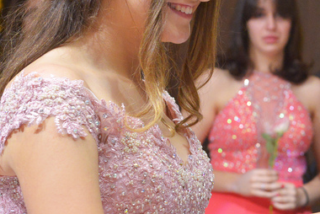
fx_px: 1628
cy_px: 107
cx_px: 362
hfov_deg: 11.1
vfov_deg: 7.5
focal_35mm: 183
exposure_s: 1/160
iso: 3200
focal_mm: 58
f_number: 5.6
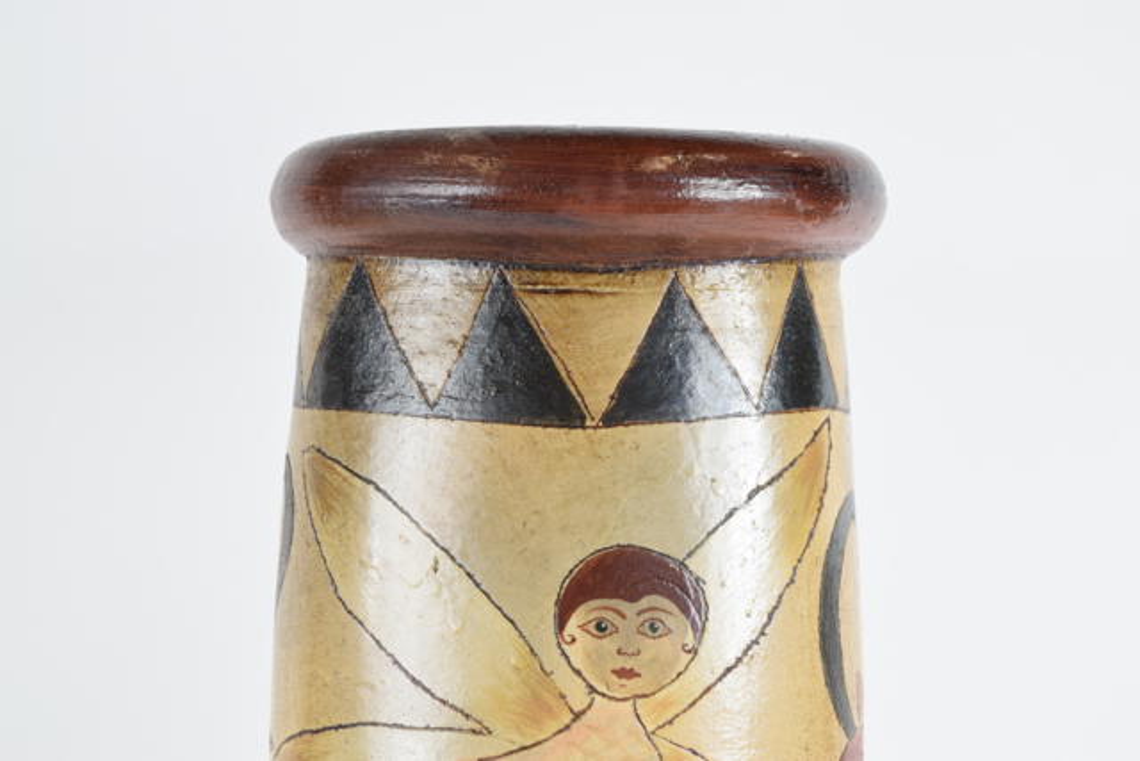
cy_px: 380
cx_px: 570
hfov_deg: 24.6
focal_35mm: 82
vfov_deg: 16.6
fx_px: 2613
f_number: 8
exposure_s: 1/125
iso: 800
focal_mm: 55
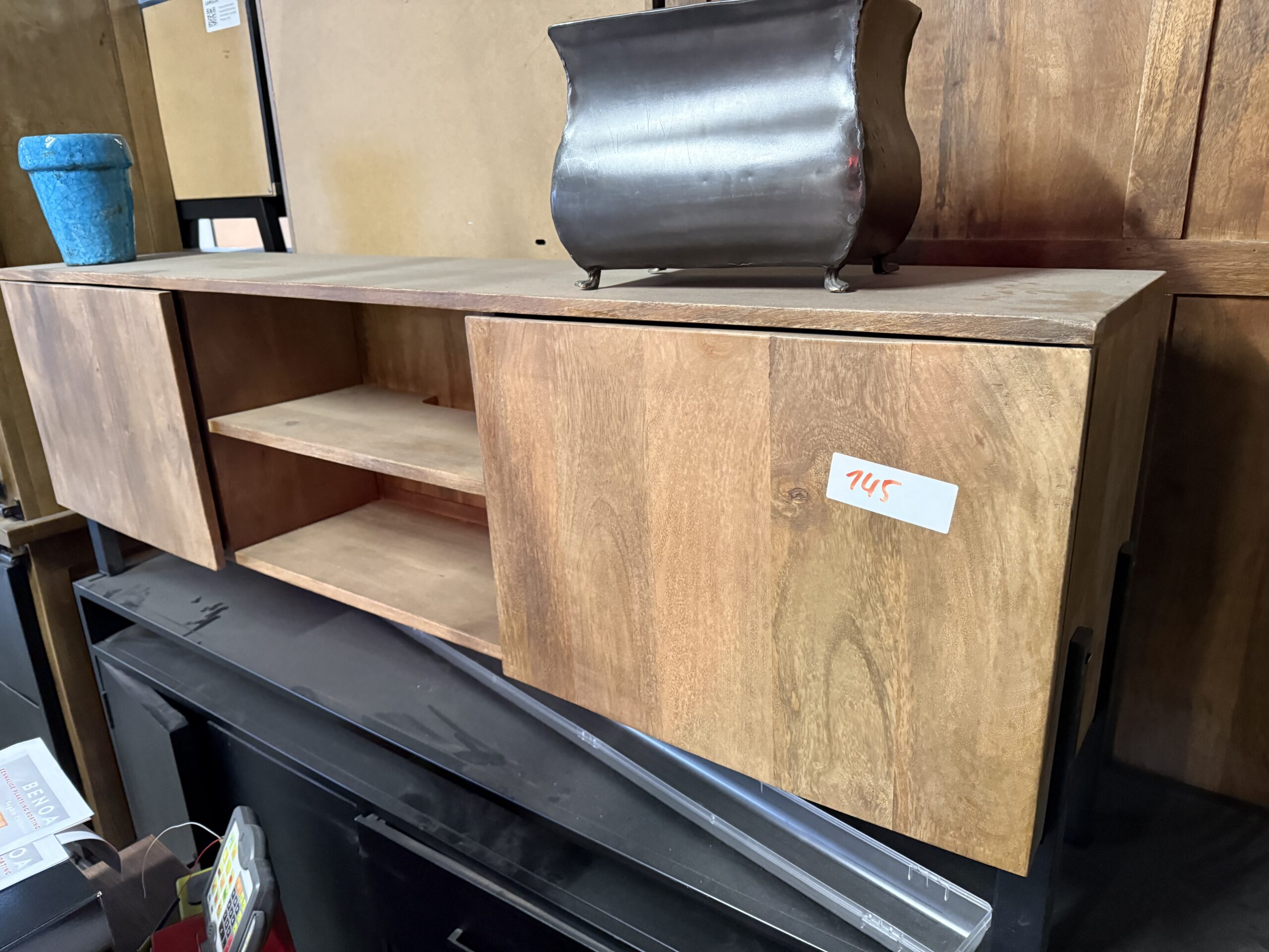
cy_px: 476
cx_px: 634
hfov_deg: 71.6
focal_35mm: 24
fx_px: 880
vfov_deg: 56.8
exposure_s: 1/50
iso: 640
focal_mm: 6.76
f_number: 1.78
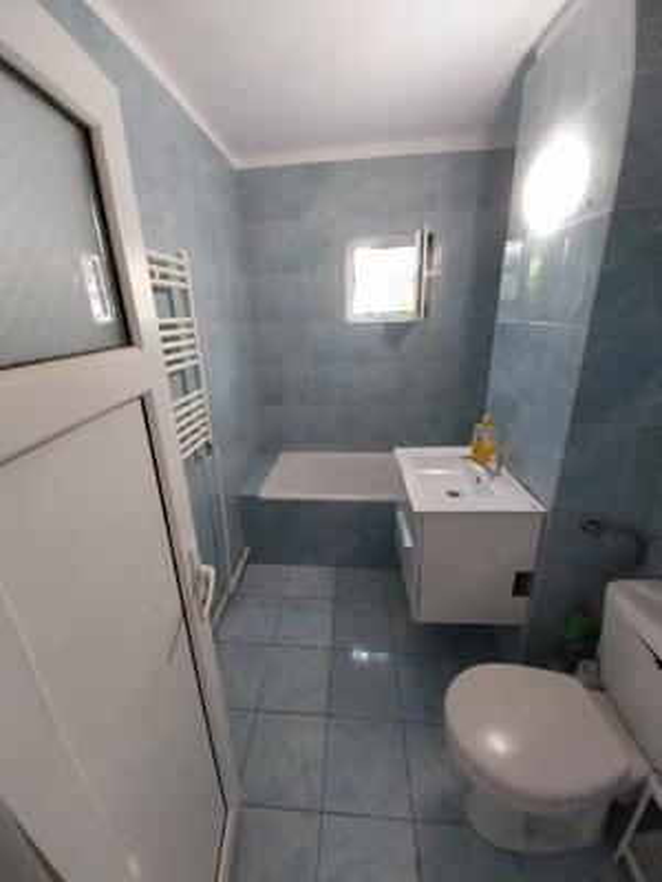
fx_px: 331
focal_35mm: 13
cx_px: 331
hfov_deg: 89.9
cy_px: 441
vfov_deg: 106.2
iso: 252
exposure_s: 1/25.1
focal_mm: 1.13
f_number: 2.2
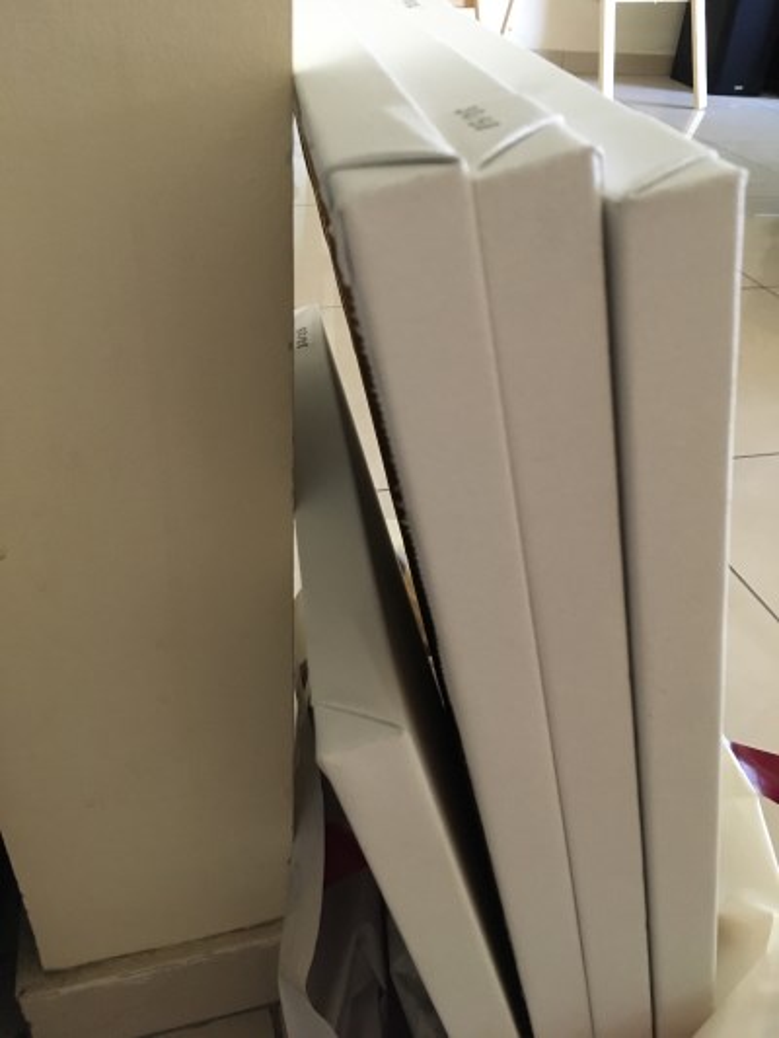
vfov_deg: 61.6
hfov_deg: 48.2
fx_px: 870
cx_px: 390
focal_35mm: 29
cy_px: 519
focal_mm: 4.15
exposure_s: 1/25
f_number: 2.2
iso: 250
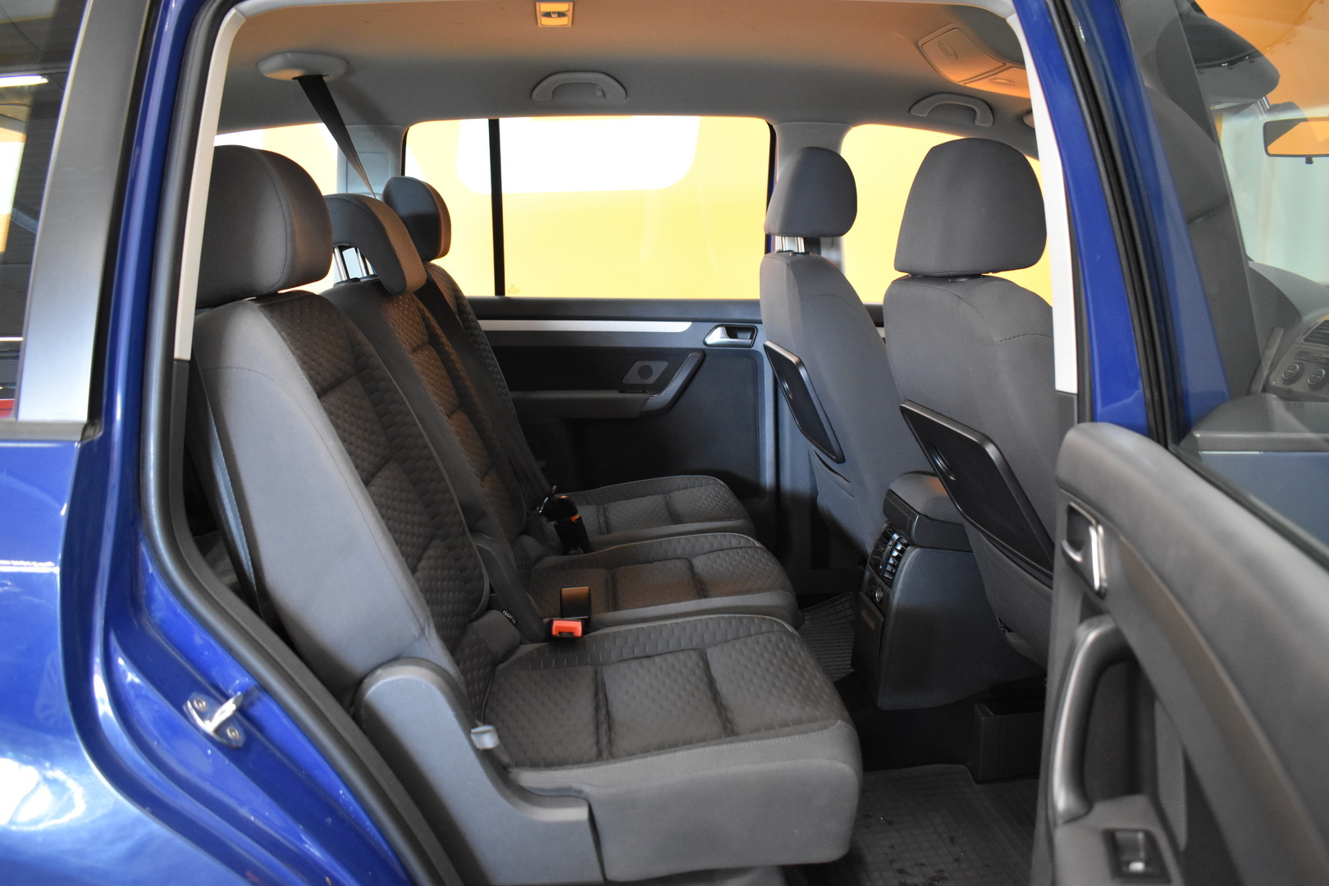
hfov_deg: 67.4
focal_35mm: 27
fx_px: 997
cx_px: 664
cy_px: 443
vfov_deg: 47.9
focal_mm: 18
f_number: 3.5
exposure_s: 1/60
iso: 2500
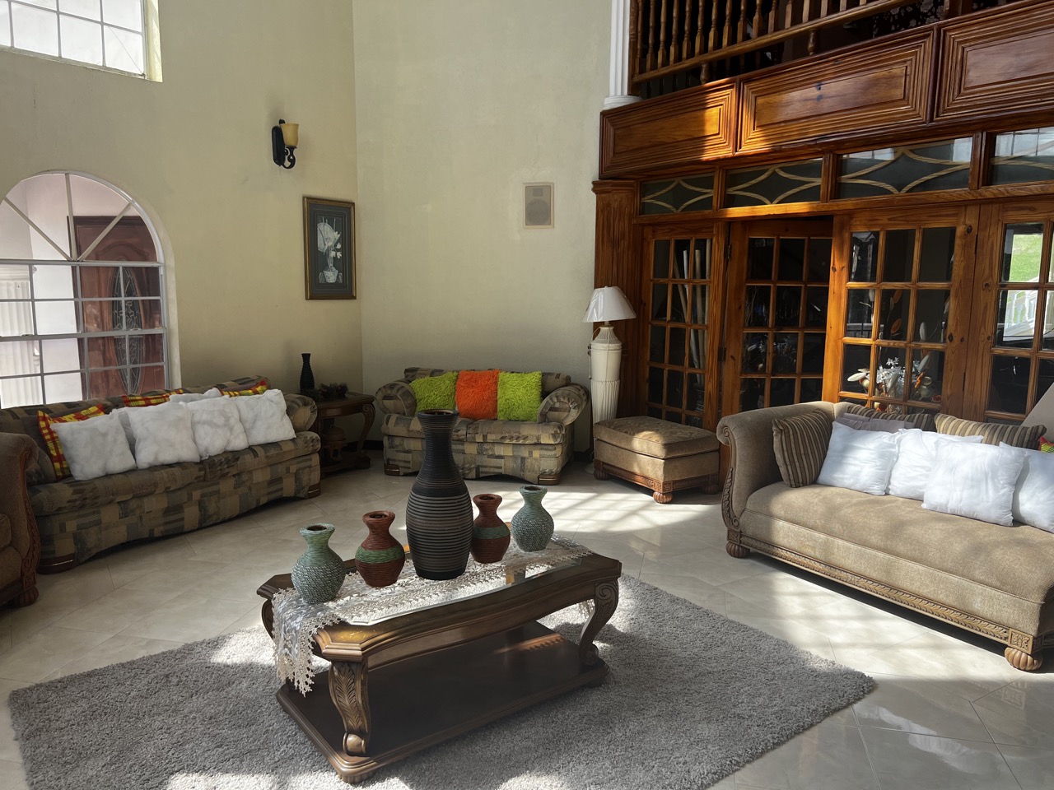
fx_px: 792
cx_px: 527
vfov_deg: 53.1
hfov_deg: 67.3
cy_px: 395
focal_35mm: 26
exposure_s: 1/846
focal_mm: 5.7
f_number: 1.5
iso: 50
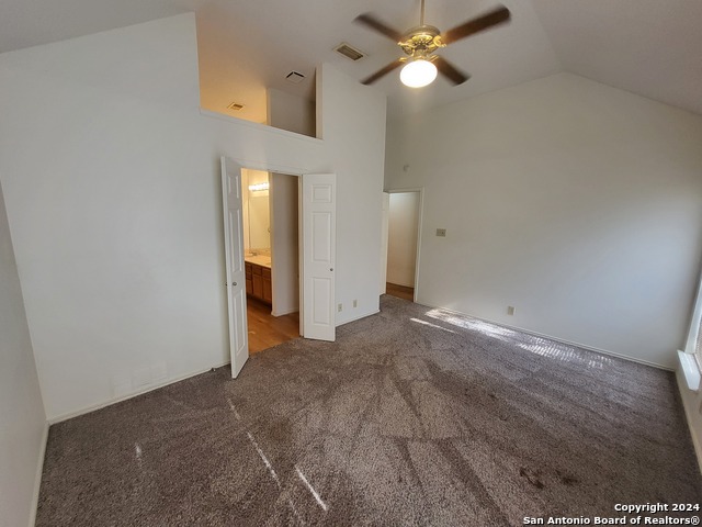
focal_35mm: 13
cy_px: 264
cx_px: 351
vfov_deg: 89.9
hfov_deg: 106.2
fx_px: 264
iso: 125
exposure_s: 1/60
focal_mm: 1.74
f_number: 2.2
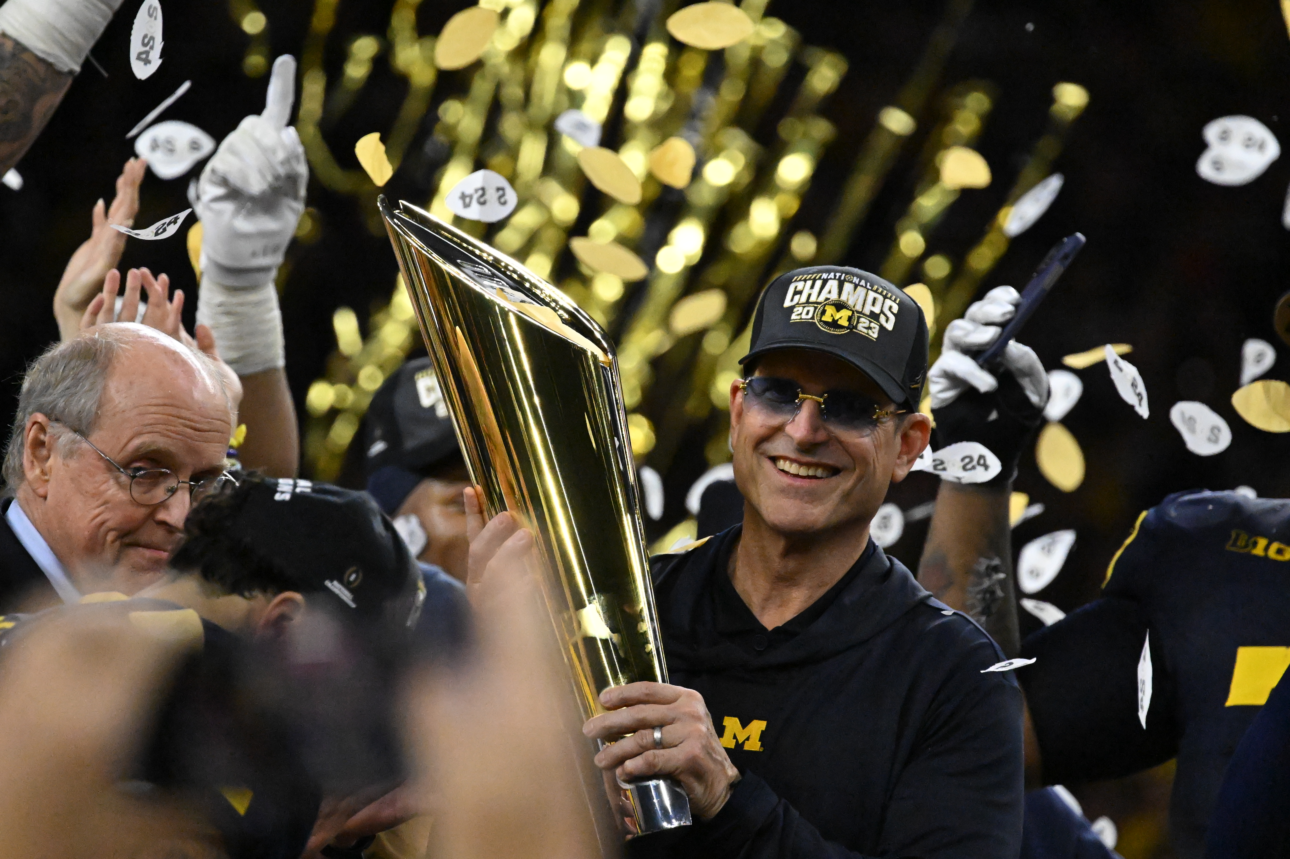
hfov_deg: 4.0
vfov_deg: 2.7
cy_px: 430
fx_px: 18269
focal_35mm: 510
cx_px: 645
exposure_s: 1/2500
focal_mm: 340
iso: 12800
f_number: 5.6
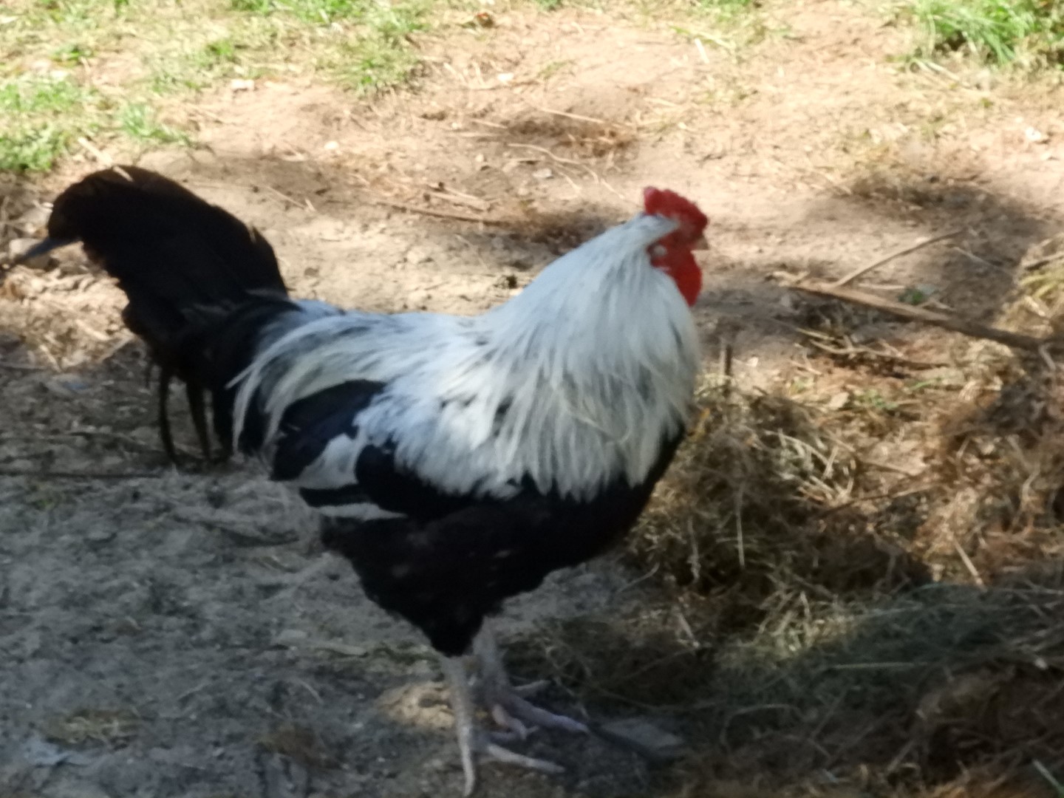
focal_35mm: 115
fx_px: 3535
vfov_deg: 12.9
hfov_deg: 17.1
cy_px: 399
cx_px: 532
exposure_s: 1/1600
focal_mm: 20.6
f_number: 6.3
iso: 1600
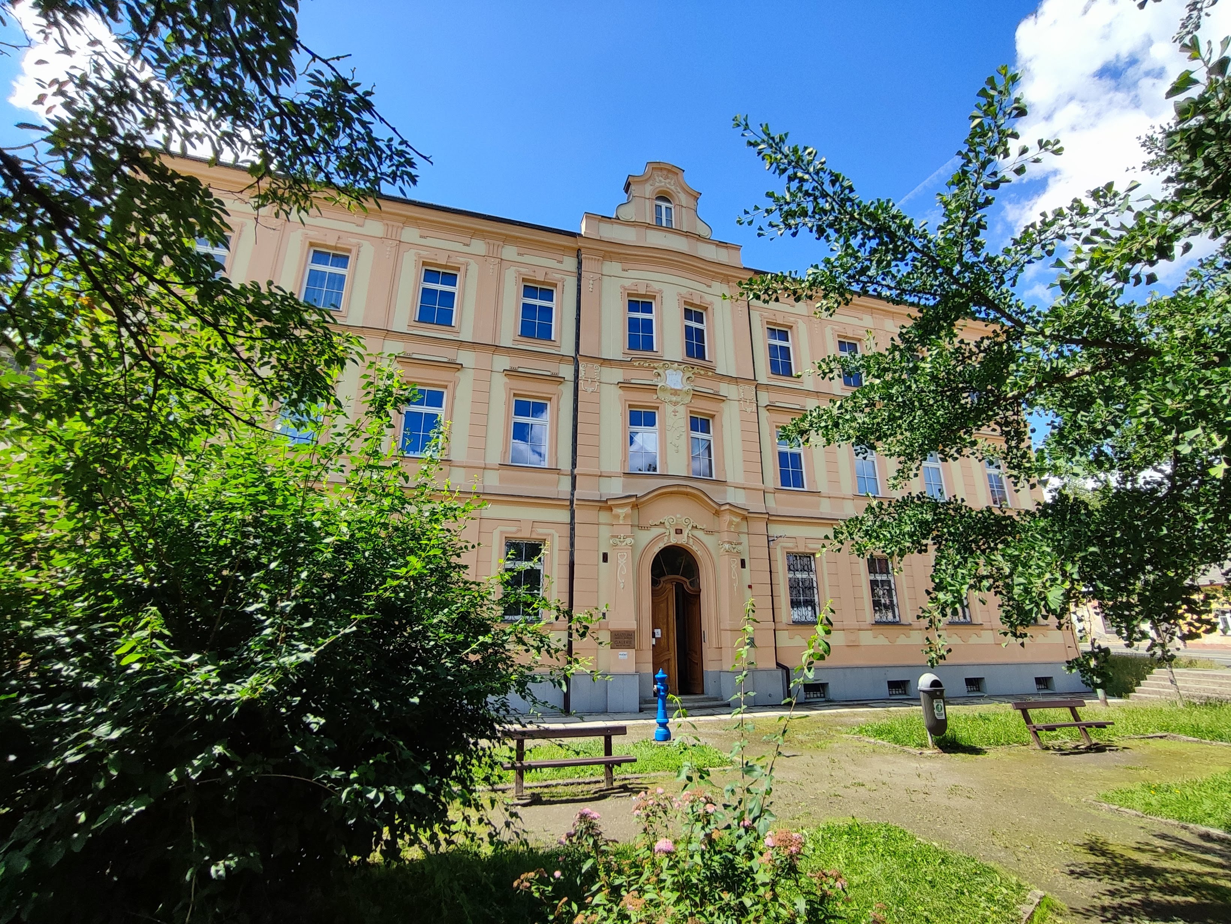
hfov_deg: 94.5
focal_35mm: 16
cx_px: 616
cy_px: 462
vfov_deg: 78.2
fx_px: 569
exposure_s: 1/982
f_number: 2.2
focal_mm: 1.65
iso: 50
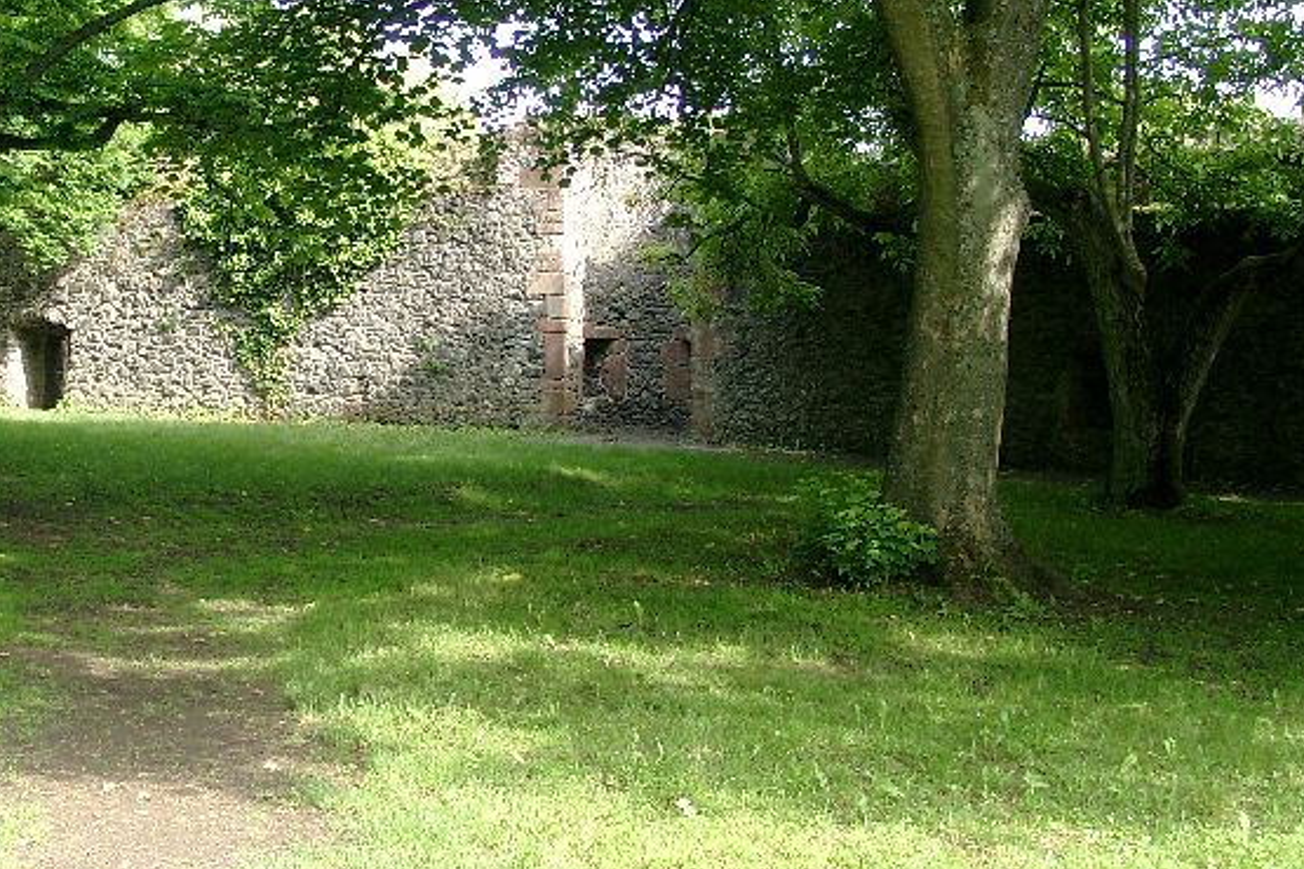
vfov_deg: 26.2
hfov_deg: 38.2
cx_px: 374
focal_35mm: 51
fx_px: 1847
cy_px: 247
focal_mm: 7.13
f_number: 2.8
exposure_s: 1/121
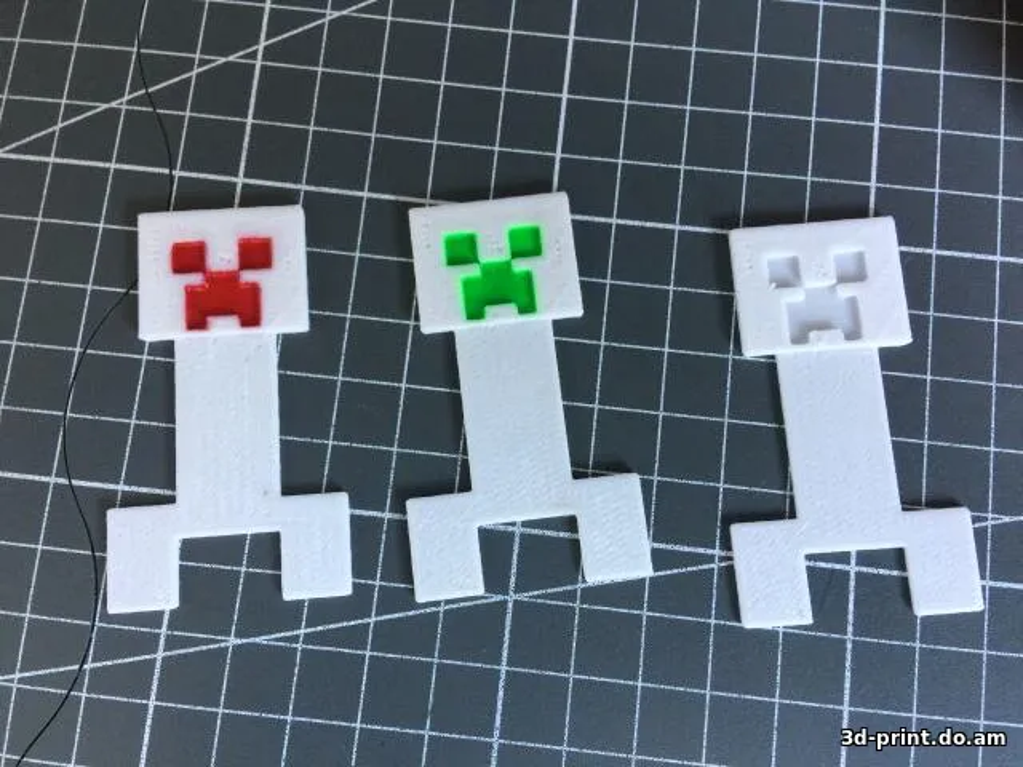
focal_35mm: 29
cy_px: 384
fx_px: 857
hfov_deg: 61.7
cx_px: 512
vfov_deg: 48.2
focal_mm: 4.15
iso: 125
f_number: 2.2
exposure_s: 1/33
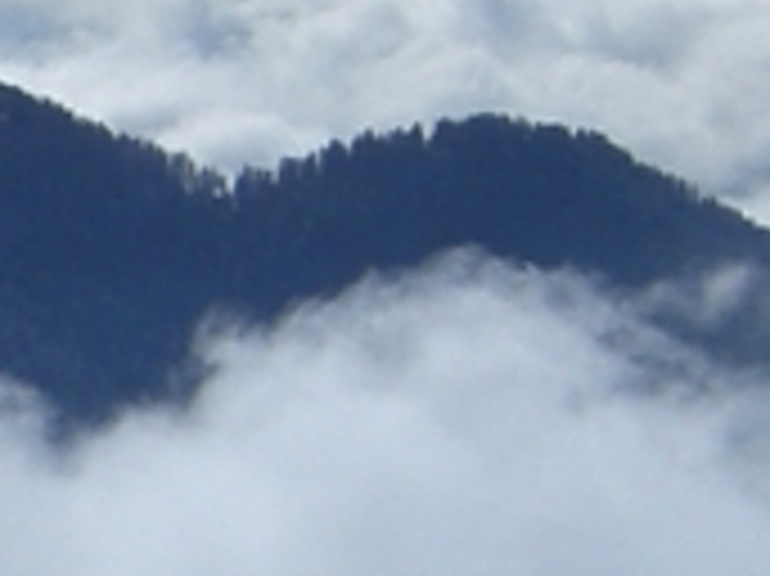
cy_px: 126
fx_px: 10514
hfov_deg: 4.2
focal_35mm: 473
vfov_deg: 3.1
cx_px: -135
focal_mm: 12.8
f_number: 6.5
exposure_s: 1/2000
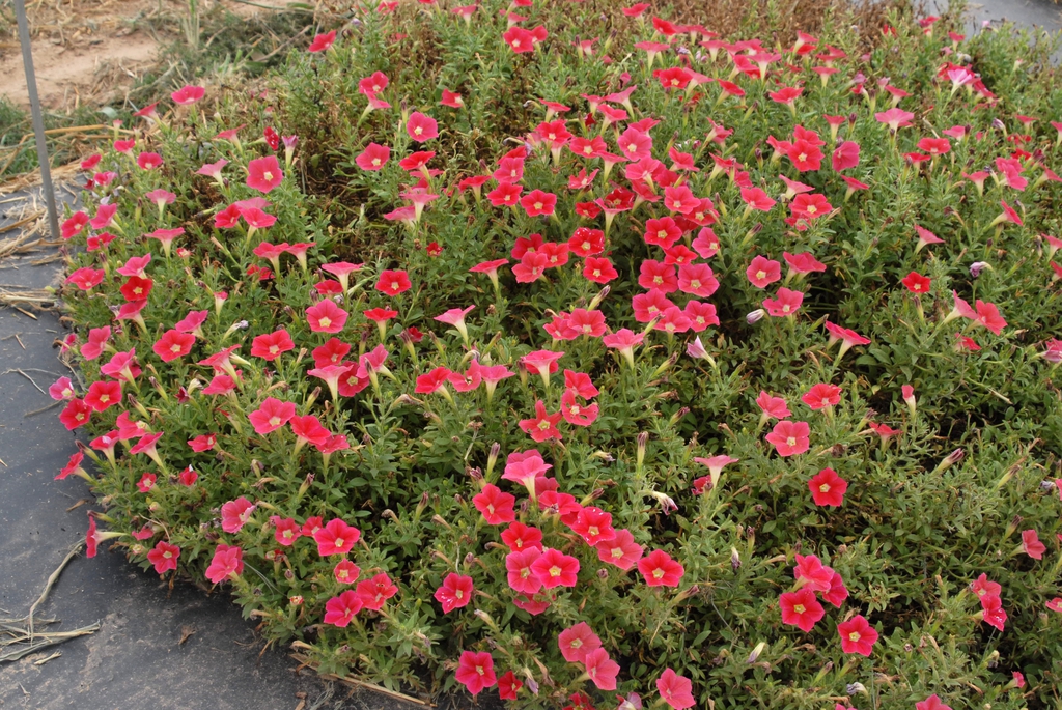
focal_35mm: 45
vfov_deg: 29.9
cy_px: 355
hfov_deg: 43.6
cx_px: 531
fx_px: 1329
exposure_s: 1/250
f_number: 9
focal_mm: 30
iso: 400
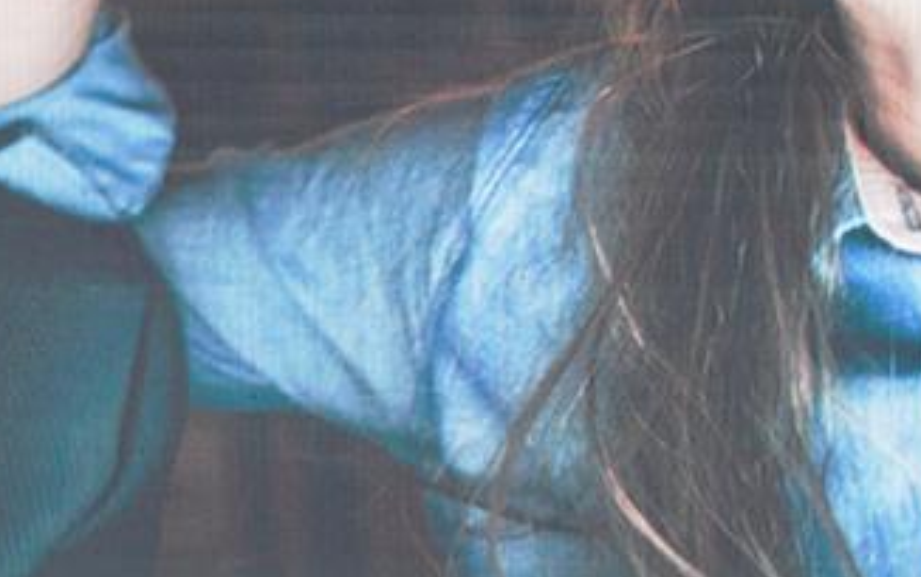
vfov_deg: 2.4
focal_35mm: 550
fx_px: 13810
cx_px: -850
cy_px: 706
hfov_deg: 3.8
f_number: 2.8
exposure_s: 1/100
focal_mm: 110
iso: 160
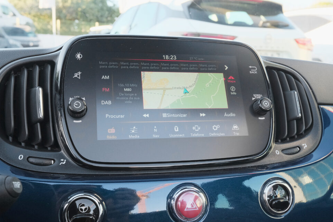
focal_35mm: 36
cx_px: 172
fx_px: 333
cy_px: 117
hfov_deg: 53.1
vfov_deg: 36.9
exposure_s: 1/100
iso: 2000
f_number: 9
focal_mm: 22.8
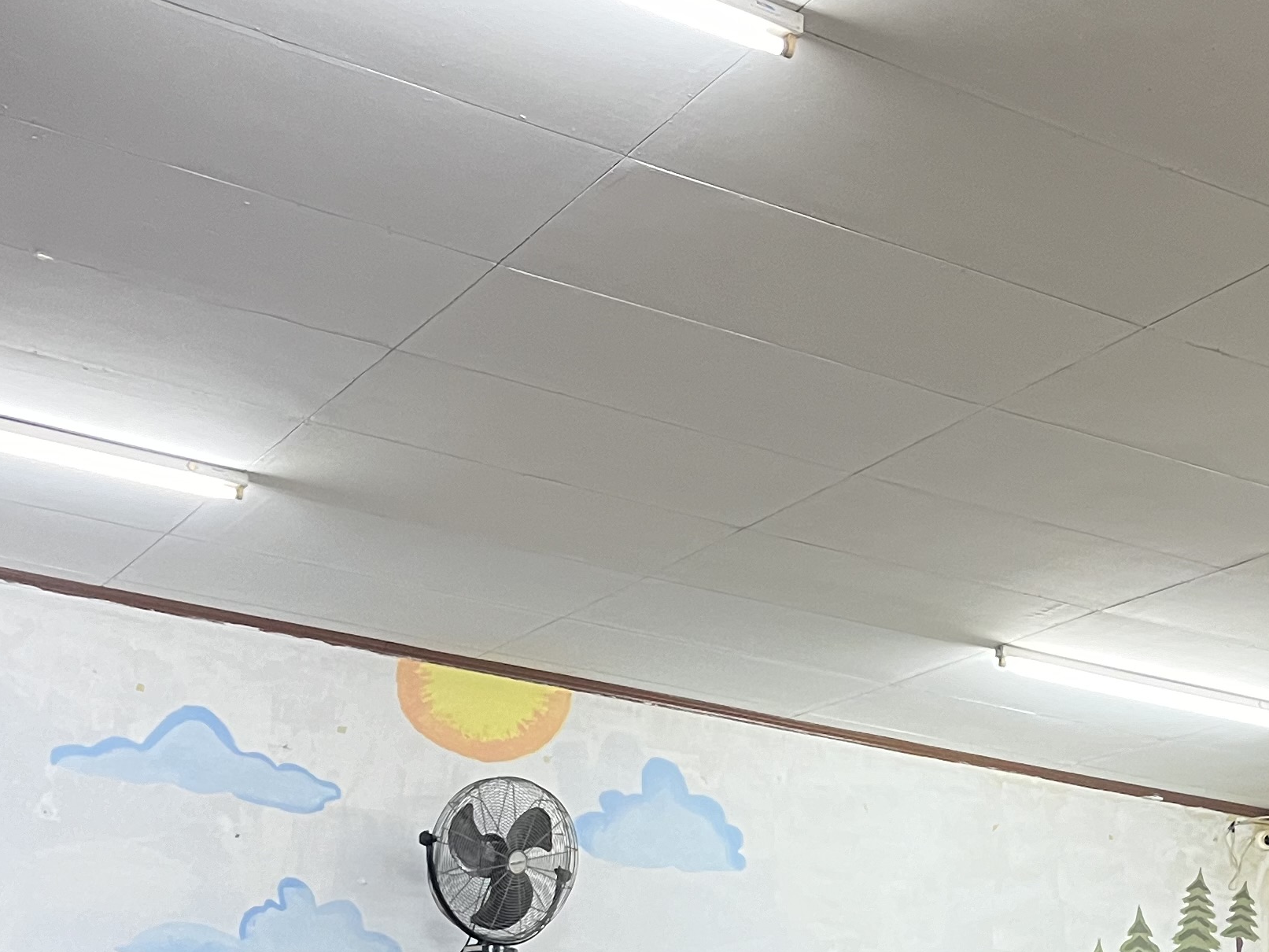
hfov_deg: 28.9
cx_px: 1078
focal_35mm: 65
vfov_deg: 21.4
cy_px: 1056
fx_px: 2383
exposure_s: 1/33
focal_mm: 5.1
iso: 400
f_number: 1.6
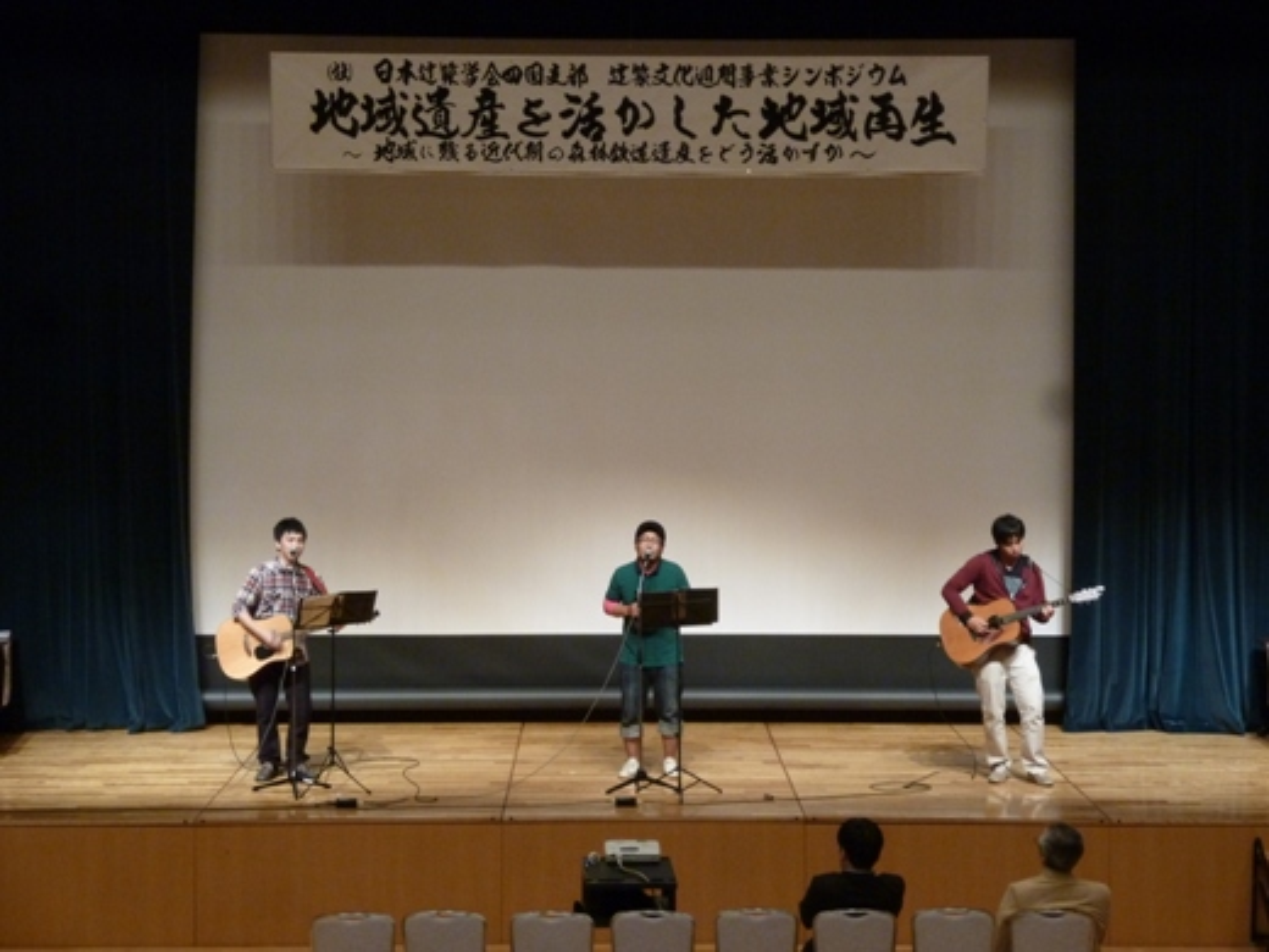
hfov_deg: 25.7
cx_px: 634
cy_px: 476
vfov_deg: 19.4
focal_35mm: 76
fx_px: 2786
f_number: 4.9
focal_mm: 13.6
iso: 400
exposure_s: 1/25
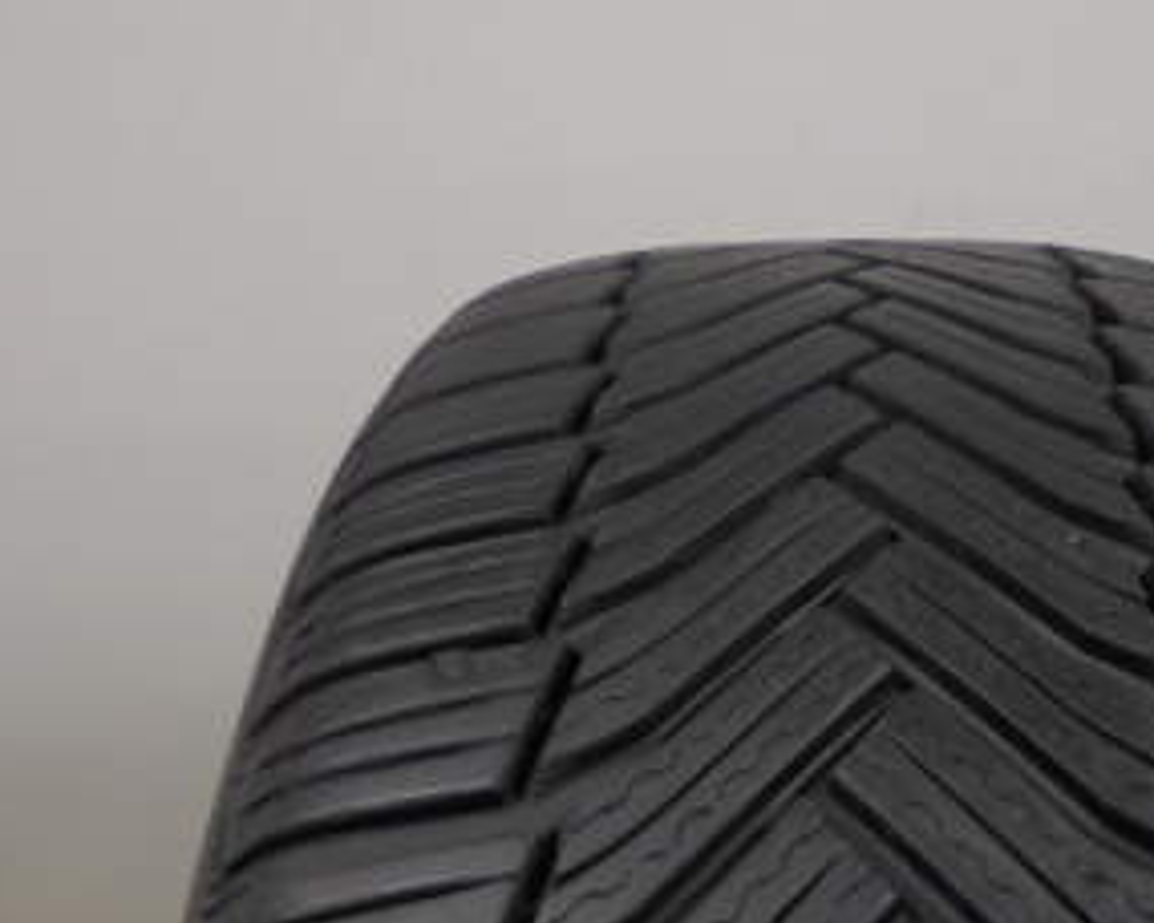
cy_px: 413
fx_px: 1947
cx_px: 826
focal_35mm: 57
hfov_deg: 32.6
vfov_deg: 26.7
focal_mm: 4.6
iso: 100
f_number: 3.5
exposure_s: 1/30
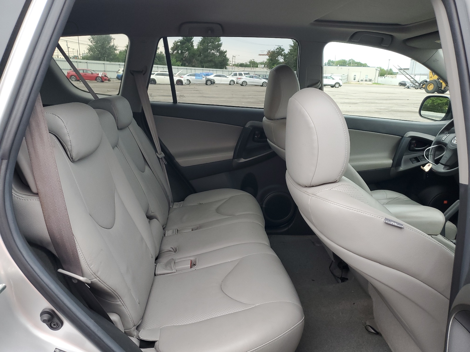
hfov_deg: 67.3
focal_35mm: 26
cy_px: 176
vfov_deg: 53.1
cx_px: 235
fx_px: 353
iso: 69
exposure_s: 1/120
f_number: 1.5
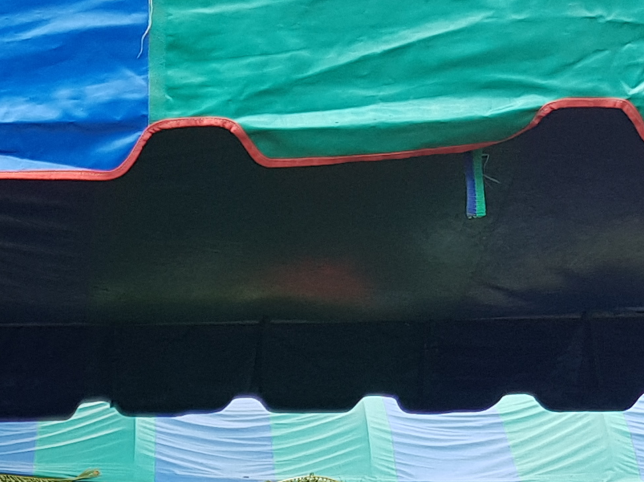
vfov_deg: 12.1
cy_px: 967
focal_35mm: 108
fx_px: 2009
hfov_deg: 17.5
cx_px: -97
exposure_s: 1/255
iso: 40
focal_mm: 4.3
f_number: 1.7
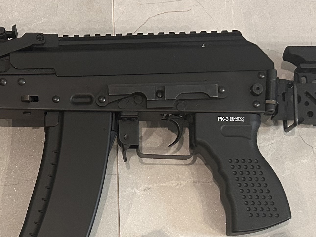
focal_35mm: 81
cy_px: 243
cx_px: 79
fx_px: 740
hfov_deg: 23.9
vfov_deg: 17.7
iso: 250
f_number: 1.5
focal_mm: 5.7
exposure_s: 1/50
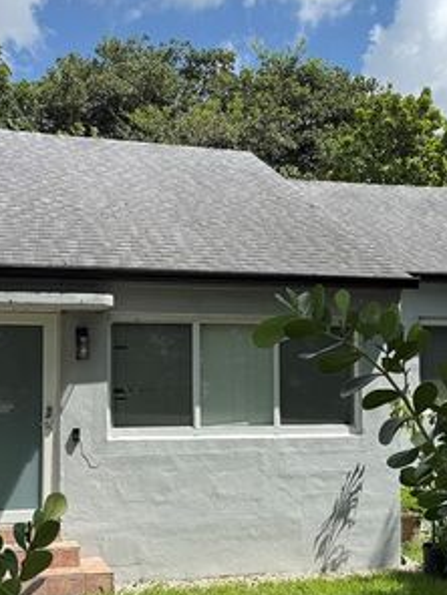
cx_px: 213
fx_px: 930
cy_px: 343
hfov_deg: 27.0
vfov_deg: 35.5
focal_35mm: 54
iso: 80
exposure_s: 1/6173
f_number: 1.78
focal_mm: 6.76
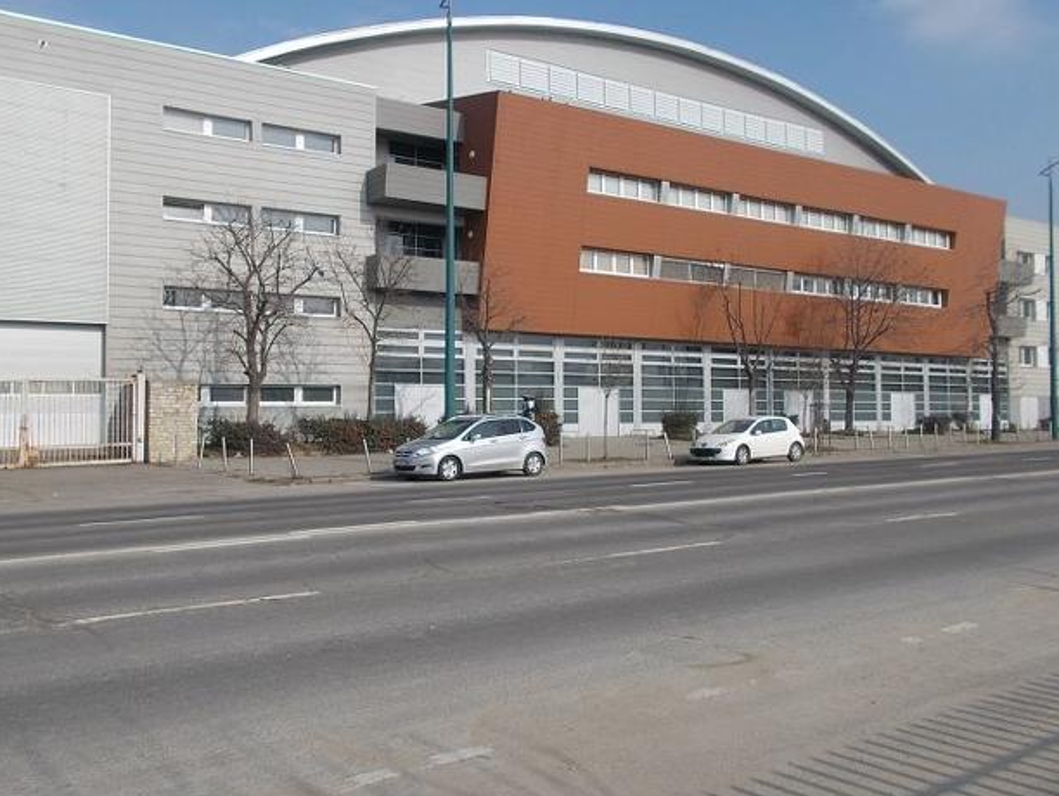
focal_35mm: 31
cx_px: 490
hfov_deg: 58.2
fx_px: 949
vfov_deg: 45.4
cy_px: 362
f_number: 8
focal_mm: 4.6
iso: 80
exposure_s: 1/200
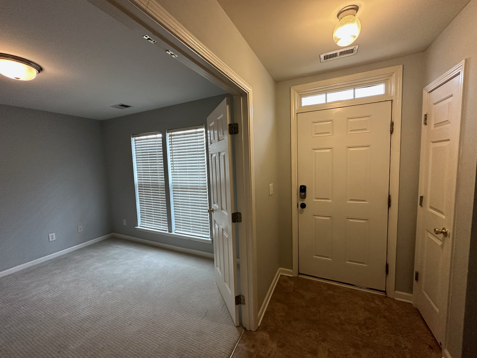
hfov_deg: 102.1
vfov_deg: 85.7
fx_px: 193
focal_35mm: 14
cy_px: 179
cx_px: 238
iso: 250
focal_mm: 2.22
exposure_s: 1/120
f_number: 2.2
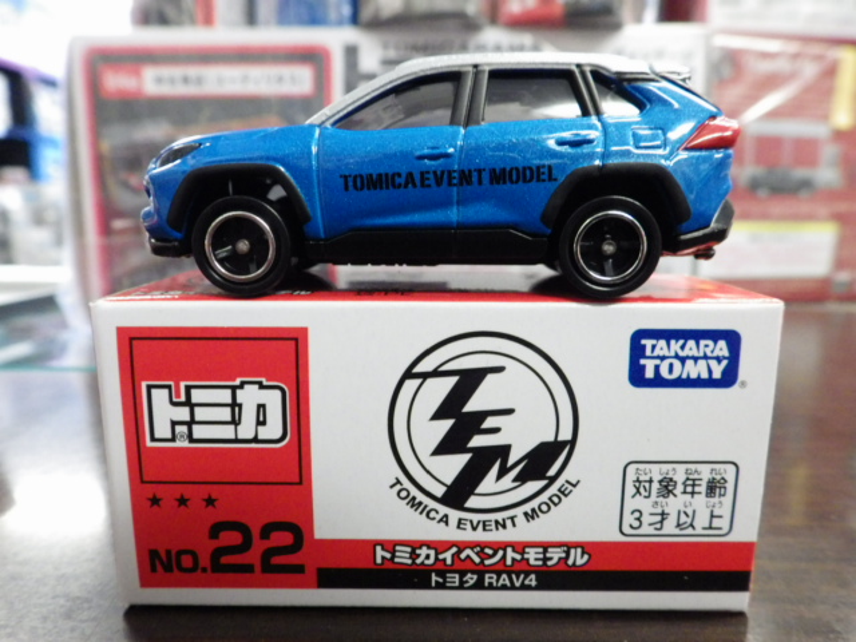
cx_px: 428
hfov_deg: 69.4
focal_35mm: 25
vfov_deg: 54.9
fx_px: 618
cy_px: 321
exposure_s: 1/30
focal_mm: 4.4
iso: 800
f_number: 3.1
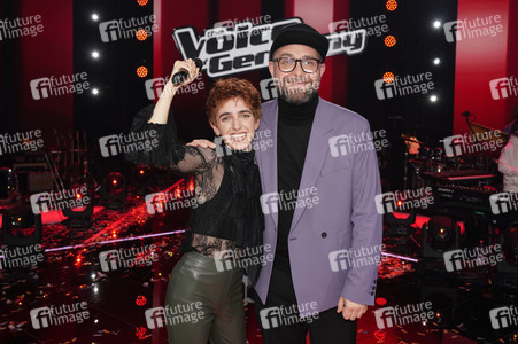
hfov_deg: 49.6
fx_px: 561
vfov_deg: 34.2
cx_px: 259
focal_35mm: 39
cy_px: 172
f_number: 5.6
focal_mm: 39
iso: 1600
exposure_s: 1/100
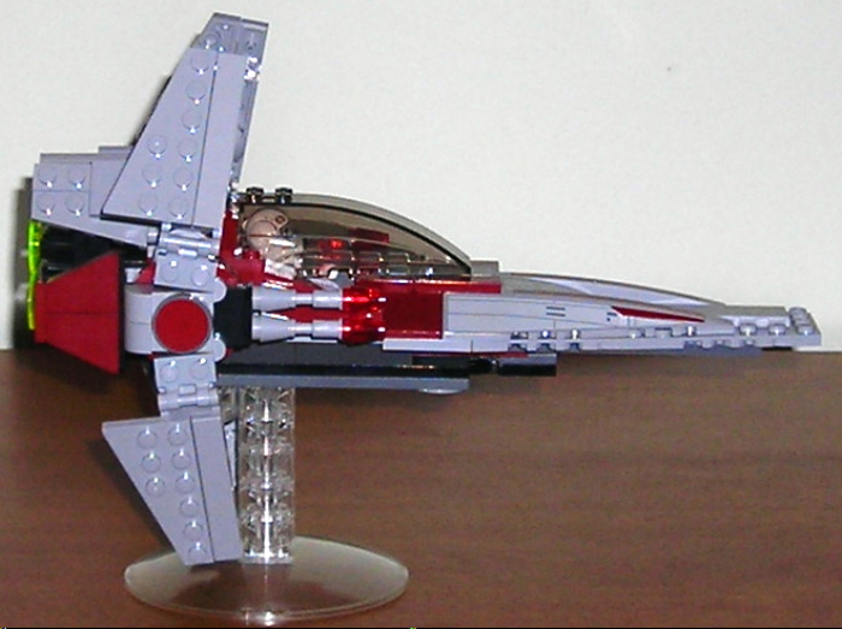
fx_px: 996
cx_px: 421
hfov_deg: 45.8
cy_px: 314
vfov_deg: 35.1
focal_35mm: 41
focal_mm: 6.8
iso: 50
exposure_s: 1/60.1
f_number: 3.3
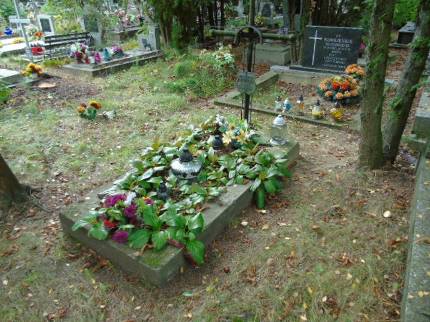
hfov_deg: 69.4
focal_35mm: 25
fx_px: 311
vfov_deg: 54.9
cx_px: 215
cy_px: 161
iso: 80
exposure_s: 1/80
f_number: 3.4
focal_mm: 4.4
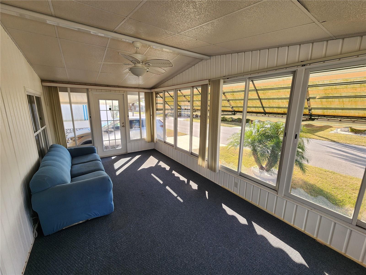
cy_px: 138
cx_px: 183
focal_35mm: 13
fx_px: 137
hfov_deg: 106.2
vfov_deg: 89.9
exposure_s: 1/133
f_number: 2.2
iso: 50
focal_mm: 2.2
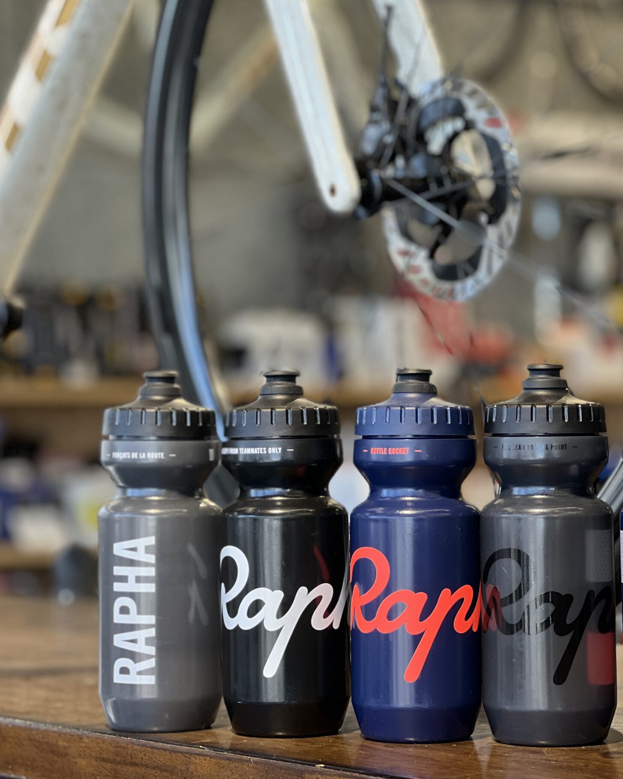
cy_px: 391
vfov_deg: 18.1
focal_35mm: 106
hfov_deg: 14.5
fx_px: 2443
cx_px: 281
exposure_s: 1/120
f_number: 2.8
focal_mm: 9
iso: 200
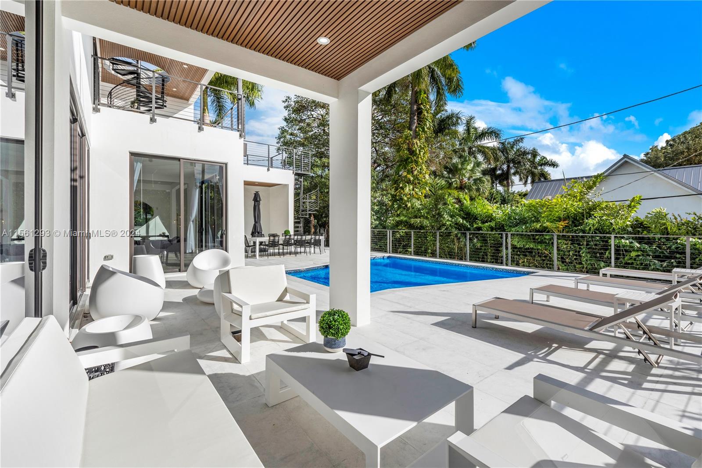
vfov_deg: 73.8
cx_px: 351
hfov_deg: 96.7
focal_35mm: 16
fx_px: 312
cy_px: 234
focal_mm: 16
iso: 100
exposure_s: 1/250
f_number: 13
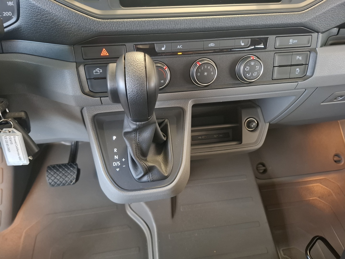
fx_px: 229
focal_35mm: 23
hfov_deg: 73.9
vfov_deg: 58.9
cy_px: 130
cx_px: 172
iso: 640
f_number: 1.8
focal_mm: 5.54
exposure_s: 1/25
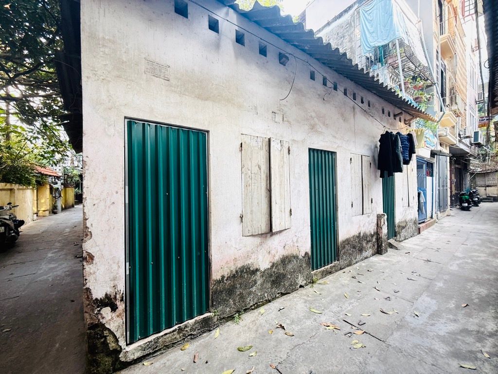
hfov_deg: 102.1
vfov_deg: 85.7
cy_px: 187
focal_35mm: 14
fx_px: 201
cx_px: 249
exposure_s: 1/99
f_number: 2.2
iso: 64
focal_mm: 2.22
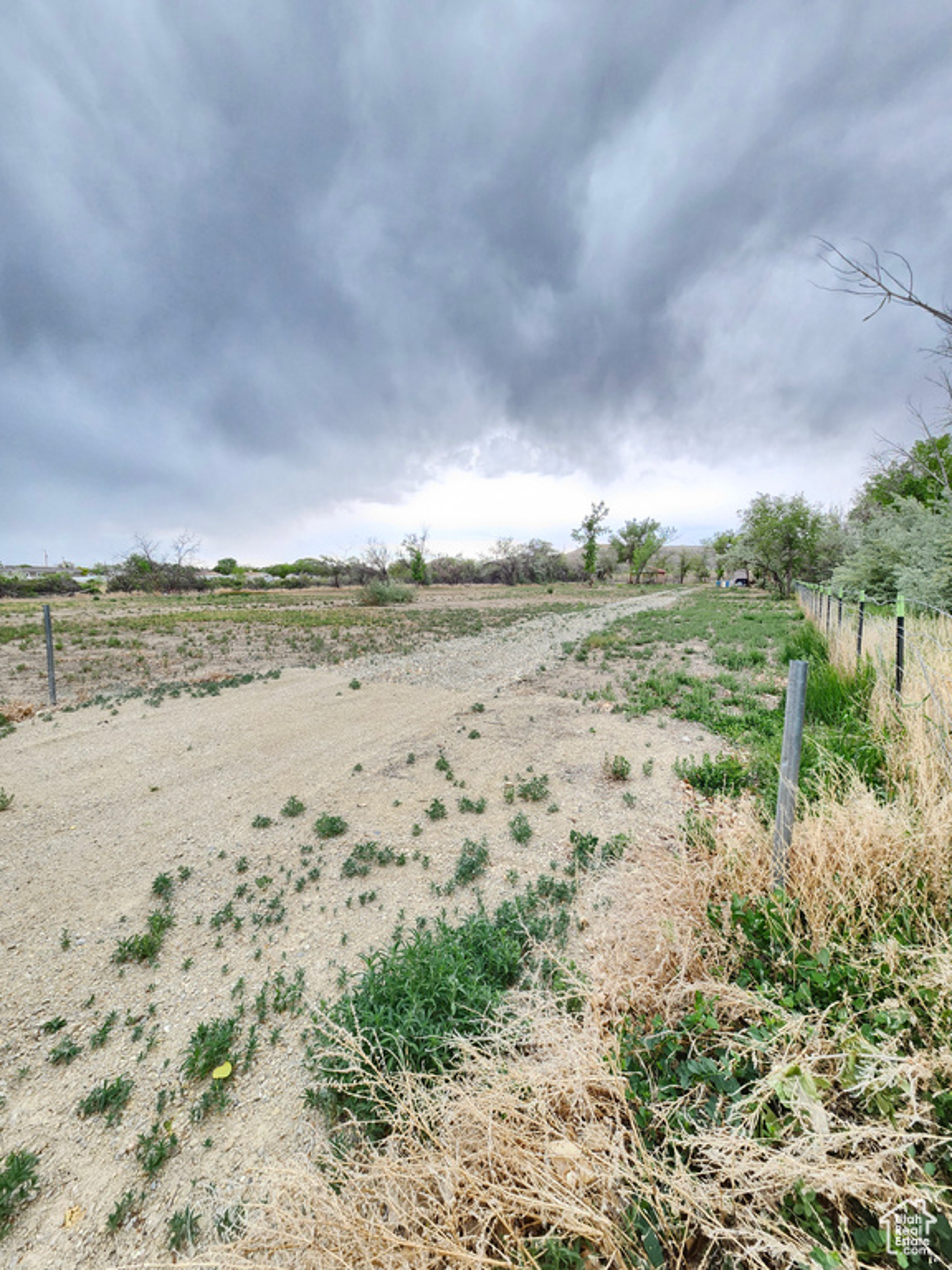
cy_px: 635
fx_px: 477
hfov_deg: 89.9
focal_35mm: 13
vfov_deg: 106.2
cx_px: 476
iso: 50
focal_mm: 1.74
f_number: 2.2
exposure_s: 1/60
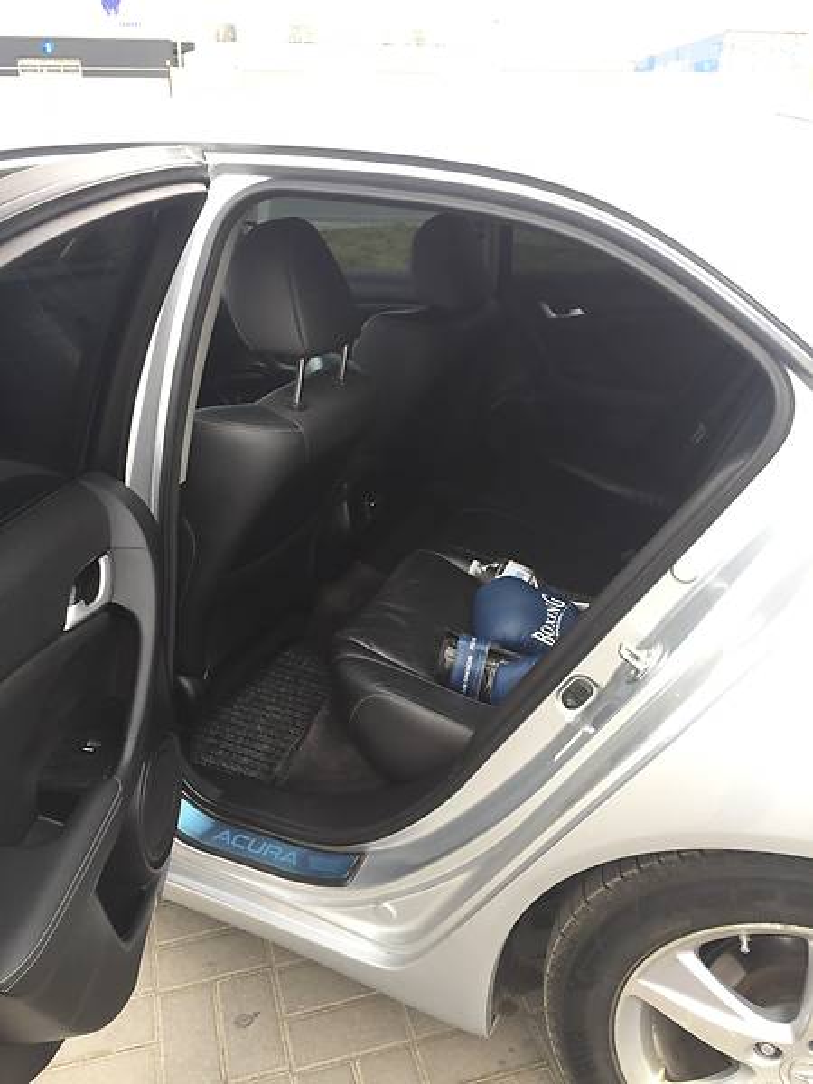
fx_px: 908
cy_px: 542
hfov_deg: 48.2
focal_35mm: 29
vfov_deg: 61.7
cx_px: 406
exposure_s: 1/100
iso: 50
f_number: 2.2
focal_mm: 4.2
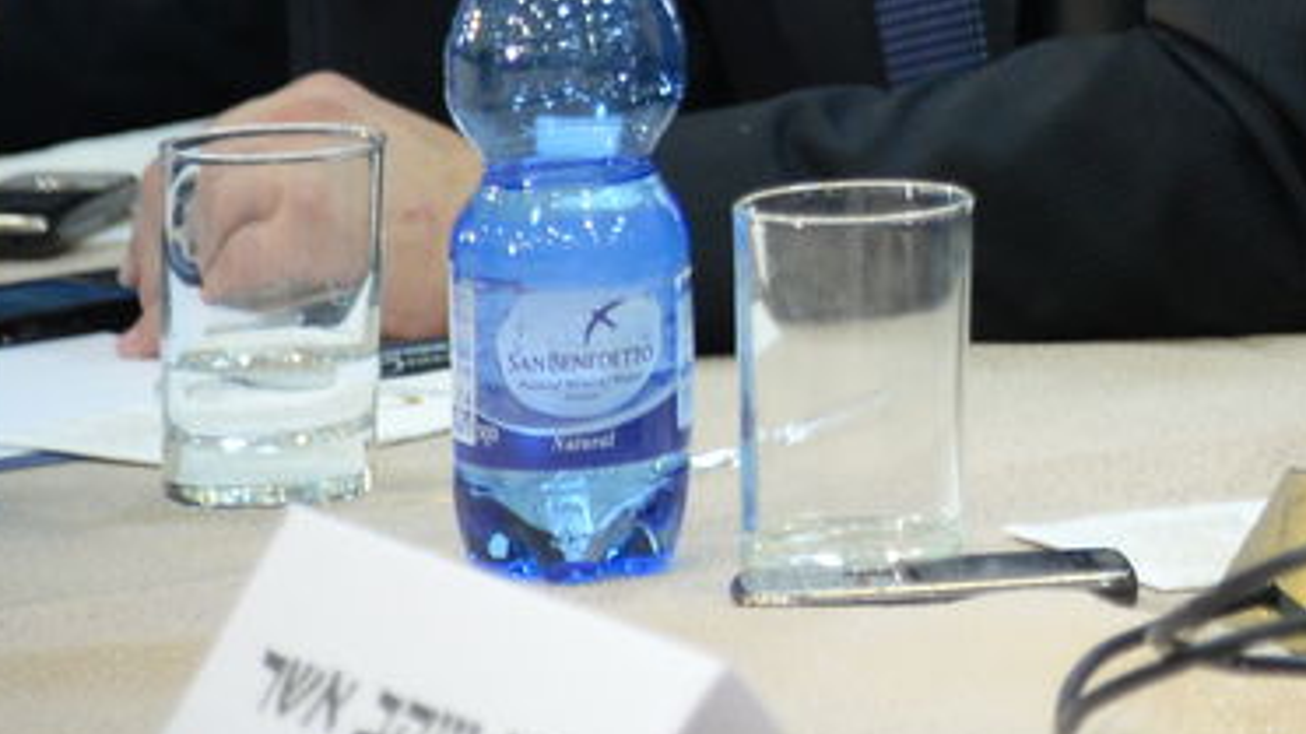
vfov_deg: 3.3
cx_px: 2377
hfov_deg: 5.8
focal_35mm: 363
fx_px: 12567
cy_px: -753
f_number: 4
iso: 1250
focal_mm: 92
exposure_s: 1/60
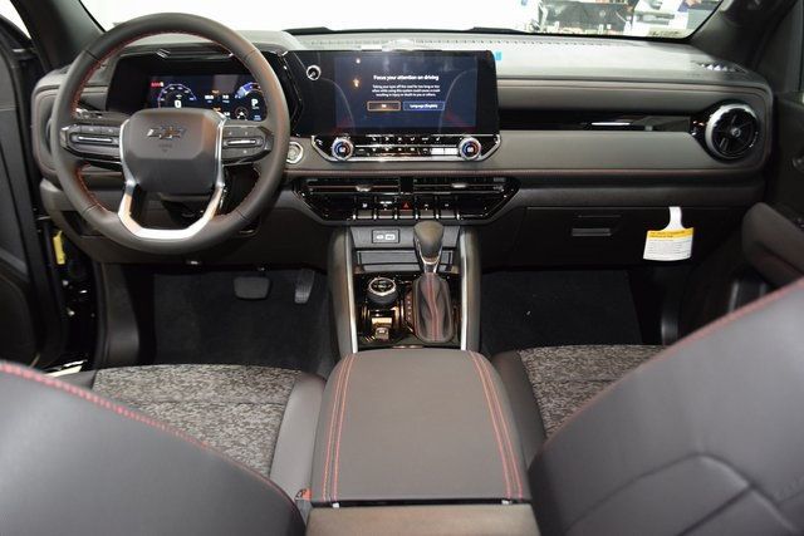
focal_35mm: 27
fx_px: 603
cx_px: 402
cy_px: 268
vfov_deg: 48.0
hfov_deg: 67.4
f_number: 3.5
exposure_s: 1/30
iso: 2000
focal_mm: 18
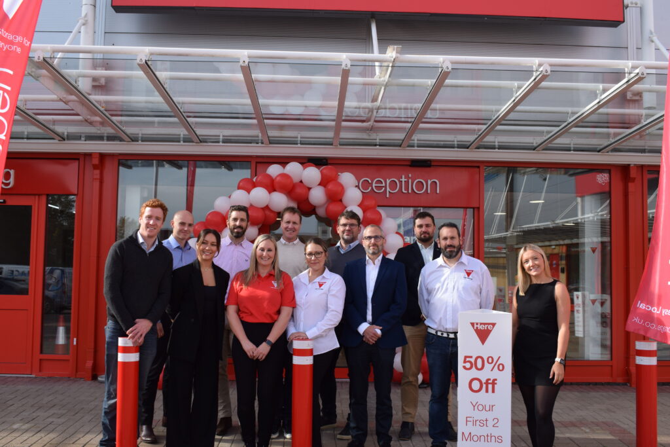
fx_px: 670
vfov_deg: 36.9
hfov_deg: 53.1
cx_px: 335
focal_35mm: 36
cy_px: 224
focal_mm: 24
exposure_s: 1/250
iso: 200
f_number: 8
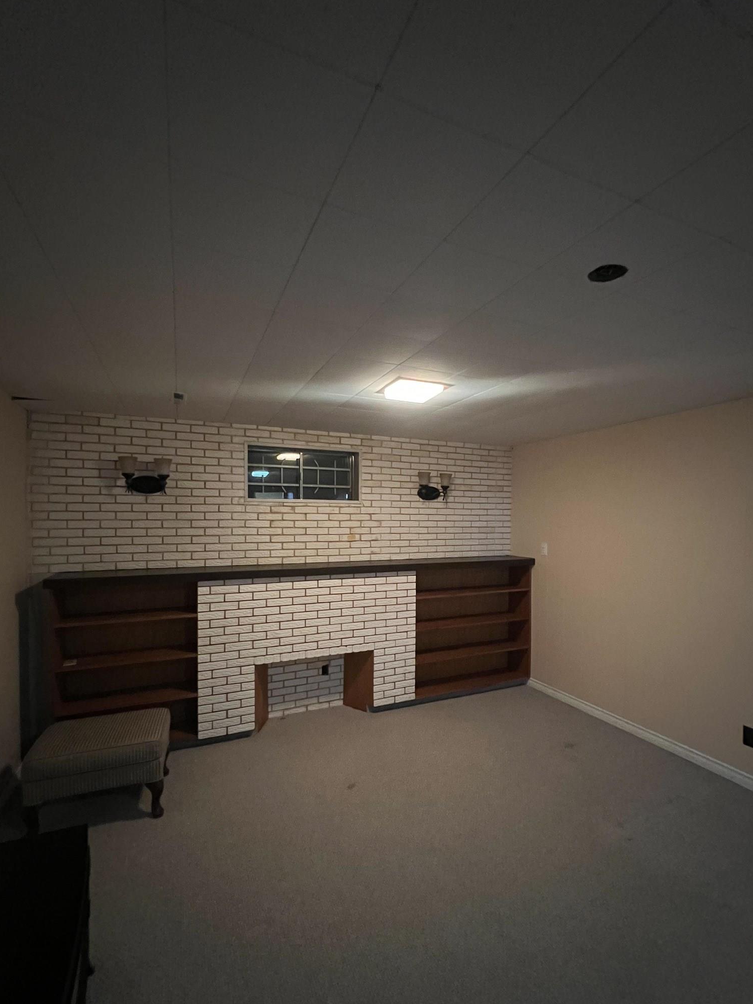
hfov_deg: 81.7
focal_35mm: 15
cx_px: 400
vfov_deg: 98.1
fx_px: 435
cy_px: 525
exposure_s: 1/40
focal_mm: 1.57
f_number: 1.8
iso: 1000
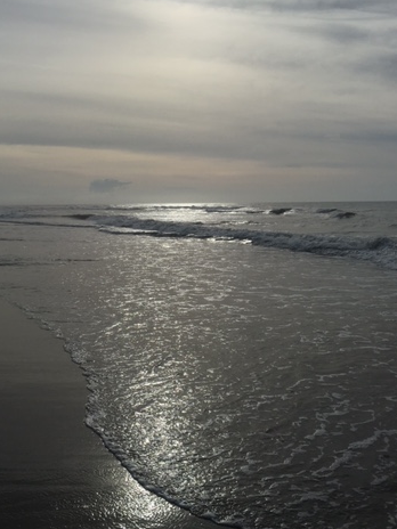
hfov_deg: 36.0
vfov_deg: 46.7
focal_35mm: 40
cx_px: 194
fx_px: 612
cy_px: 236
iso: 25
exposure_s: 1/6410
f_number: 2.2
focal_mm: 4.15
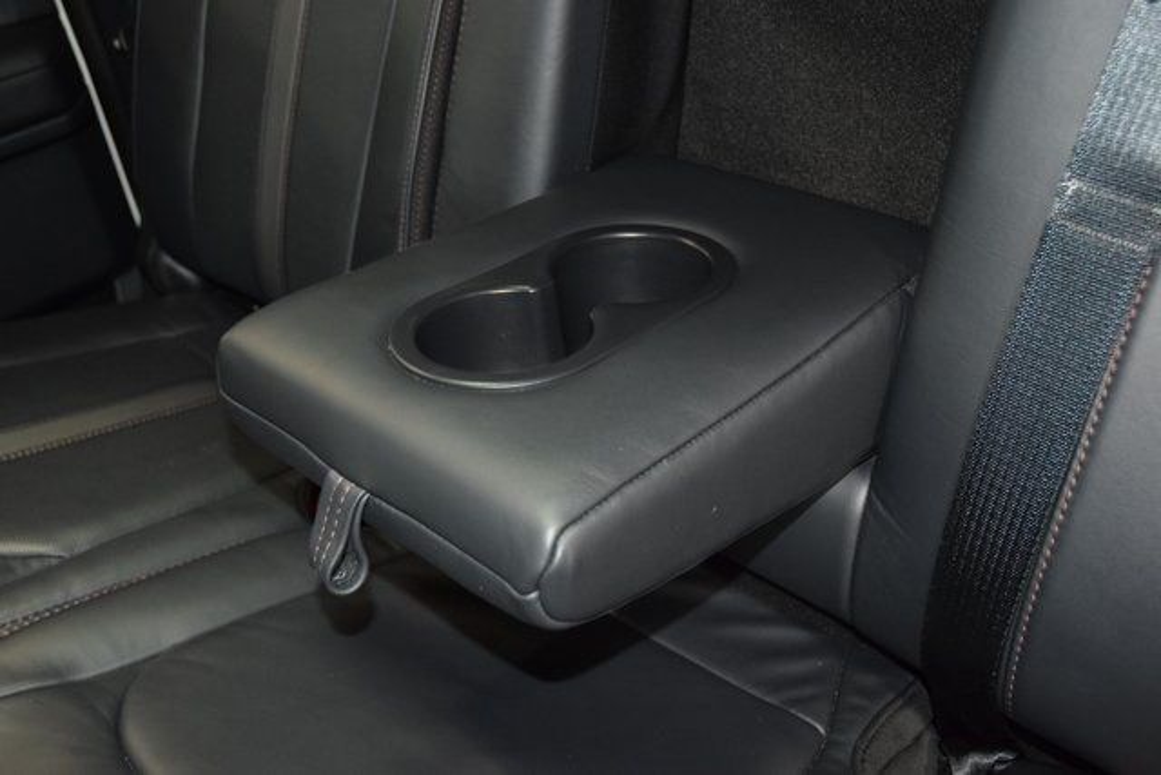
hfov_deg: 53.1
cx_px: 580
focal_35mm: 36
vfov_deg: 36.9
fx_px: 1161
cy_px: 388
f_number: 3.8
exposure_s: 1/40
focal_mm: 24
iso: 2200
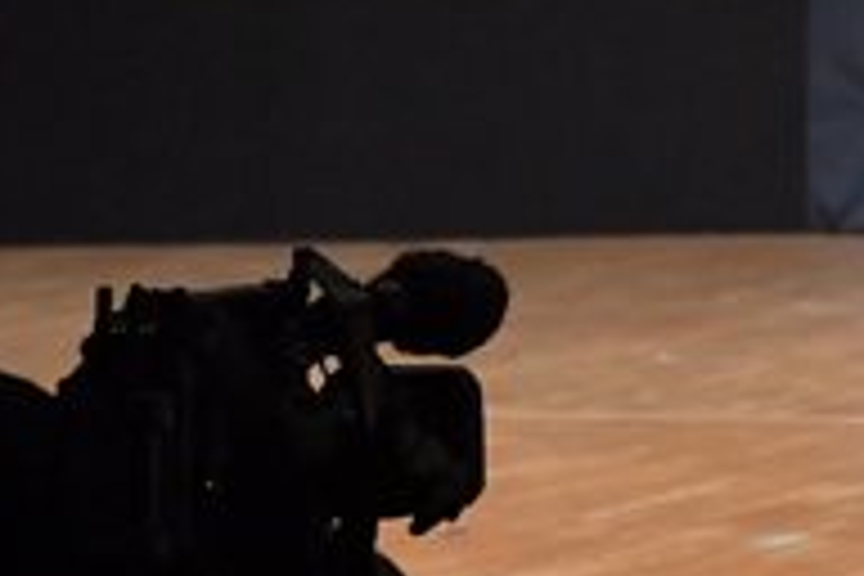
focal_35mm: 701
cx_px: 1690
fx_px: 16823
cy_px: 94
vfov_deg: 2.0
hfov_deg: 2.9
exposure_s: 1/400
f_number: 5.6
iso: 8000
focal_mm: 116
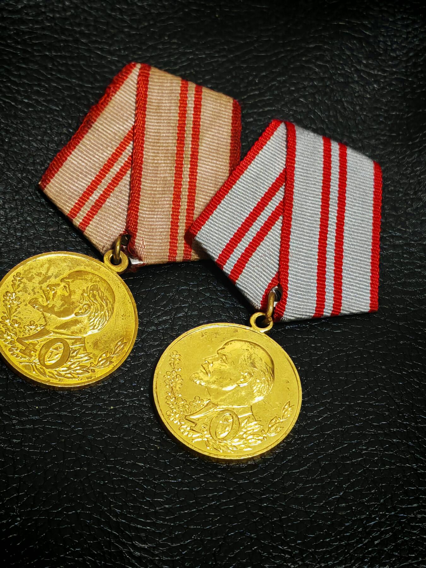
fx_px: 1559
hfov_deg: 15.6
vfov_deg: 20.7
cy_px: 284
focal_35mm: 95
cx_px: 213
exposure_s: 1/50
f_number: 1.6
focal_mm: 7.62
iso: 640
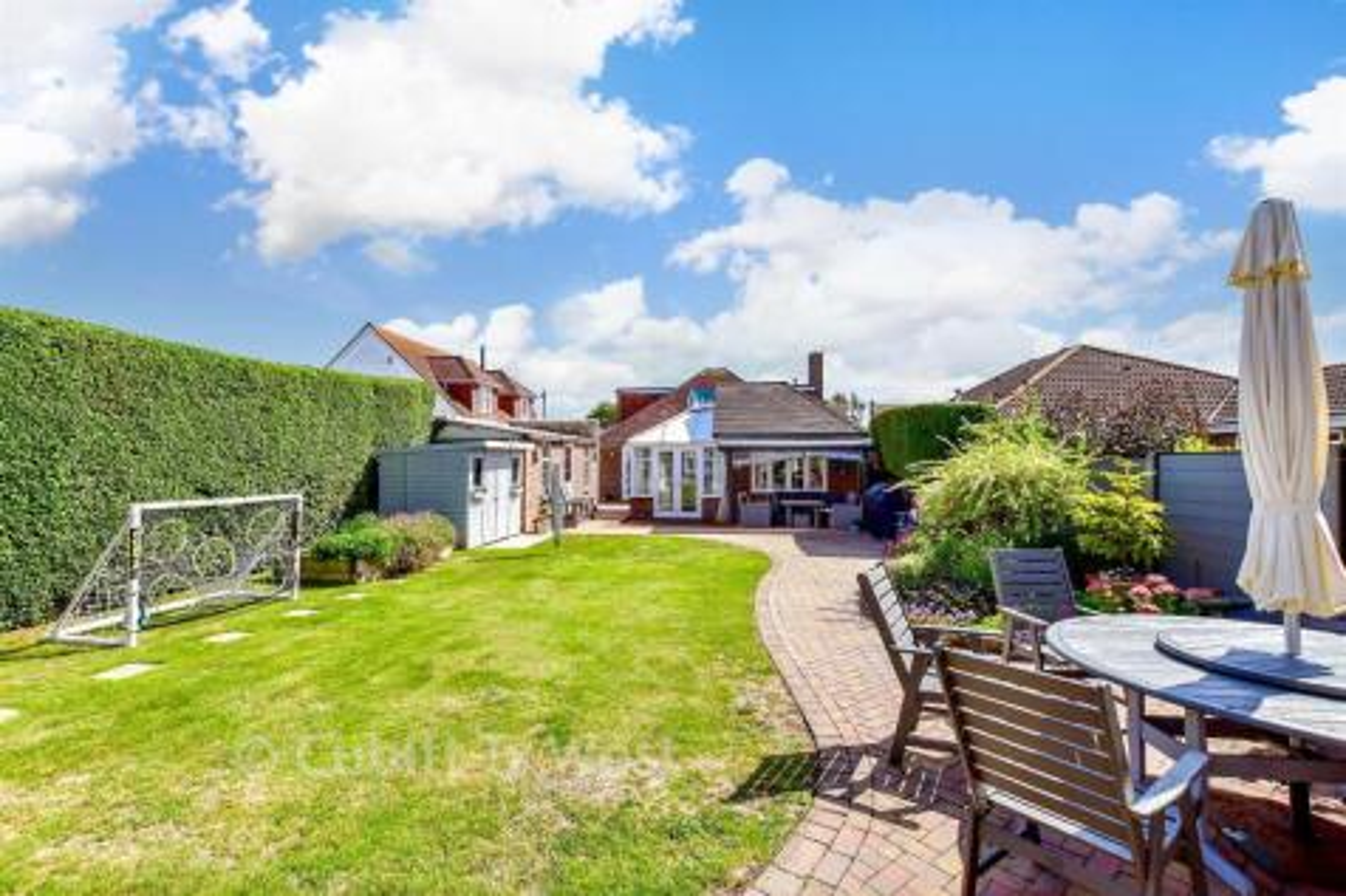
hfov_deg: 100.4
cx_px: 673
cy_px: 448
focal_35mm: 15
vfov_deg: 77.3
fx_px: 561
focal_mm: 10
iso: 320
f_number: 8
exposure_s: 1/500
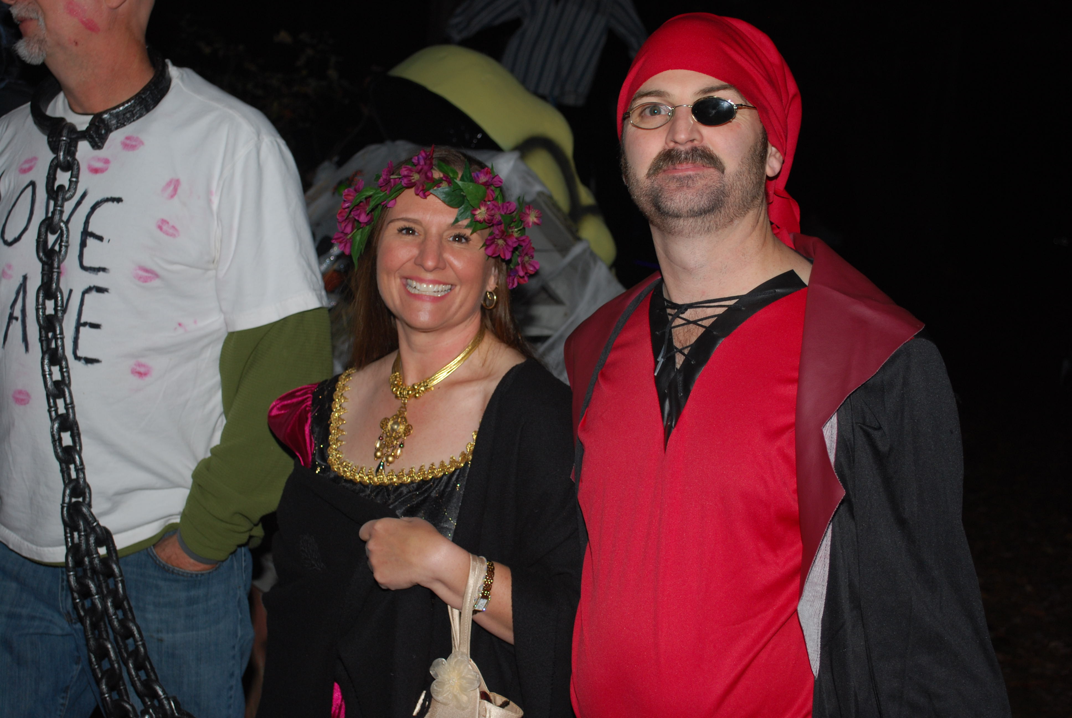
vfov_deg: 23.8
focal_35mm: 57
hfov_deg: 35.0
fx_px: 1699
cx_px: 536
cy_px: 359
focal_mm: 38
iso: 200
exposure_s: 1/60
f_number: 5.3
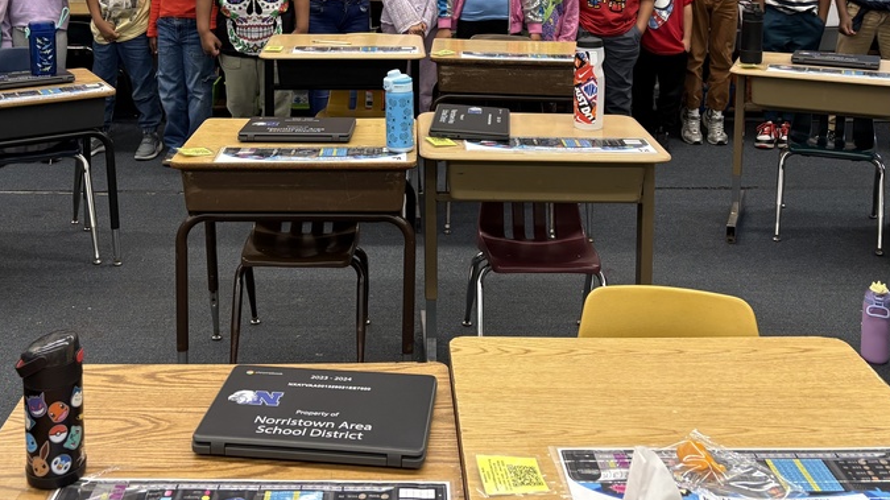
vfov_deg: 26.3
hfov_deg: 47.3
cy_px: 5
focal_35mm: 43
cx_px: 400
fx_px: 1014
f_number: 1.6
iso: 125
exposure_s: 1/60
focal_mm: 5.96
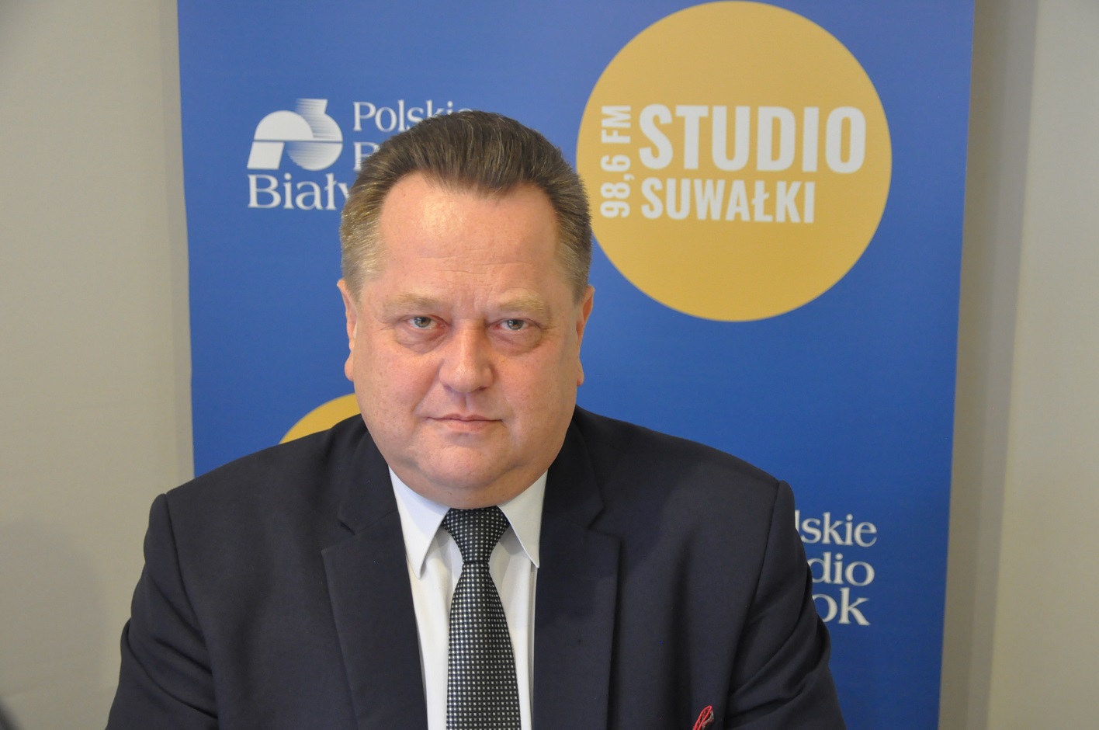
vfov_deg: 23.7
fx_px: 1738
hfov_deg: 35.1
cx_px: 550
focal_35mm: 57
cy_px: 365
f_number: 4.5
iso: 1600
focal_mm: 38
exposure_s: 1/8
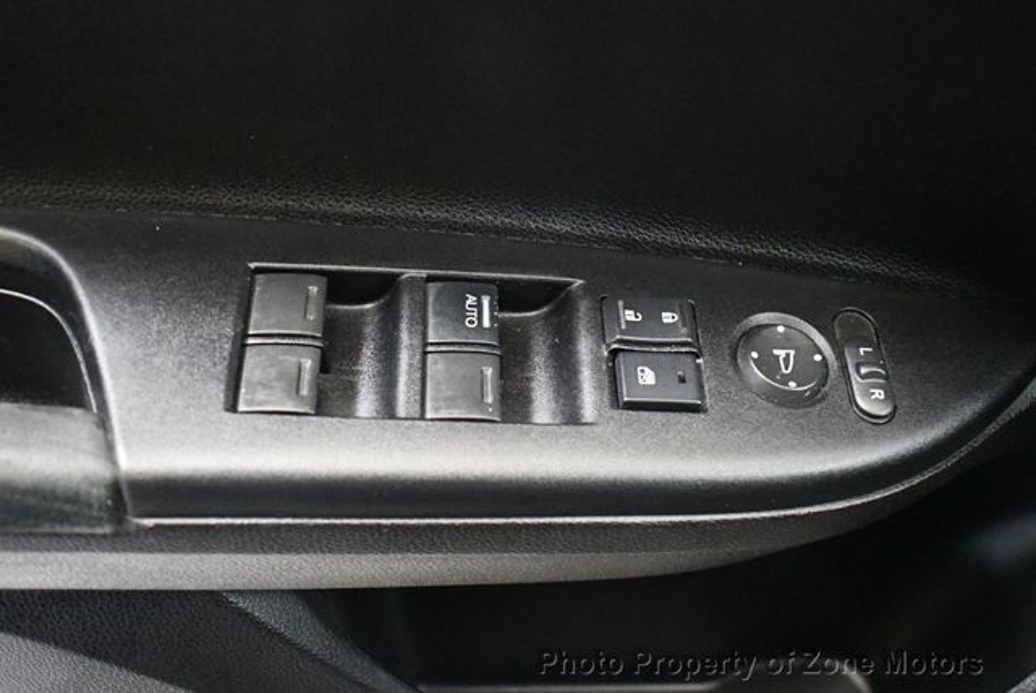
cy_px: 346
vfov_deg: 36.9
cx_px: 518
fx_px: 1037
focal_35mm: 36
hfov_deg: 53.1
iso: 11400
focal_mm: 18
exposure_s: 1/60
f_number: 3.5
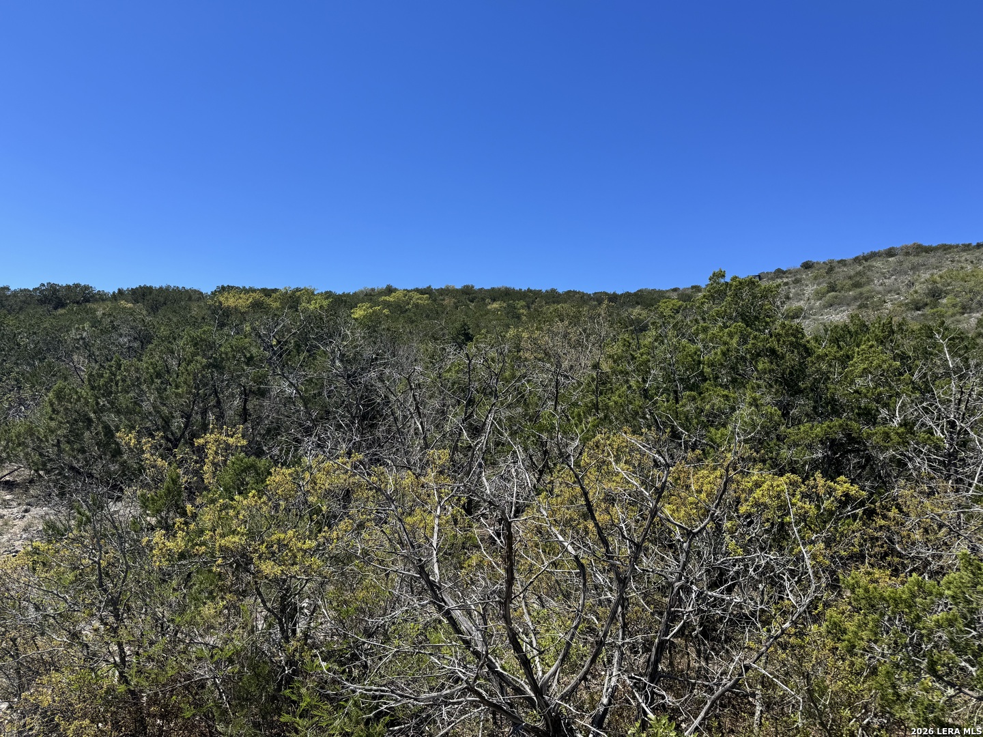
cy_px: 368
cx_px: 492
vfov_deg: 56.8
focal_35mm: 24
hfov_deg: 71.6
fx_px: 682
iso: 80
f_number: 1.78
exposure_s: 1/3413
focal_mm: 6.76
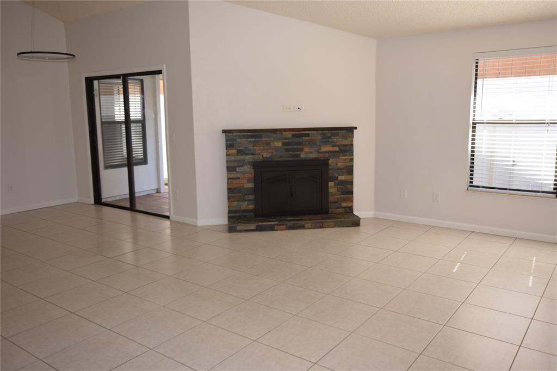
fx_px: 464
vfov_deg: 43.6
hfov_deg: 61.9
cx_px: 278
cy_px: 186
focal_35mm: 30
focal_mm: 20
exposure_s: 1/125
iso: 450
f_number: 5.6
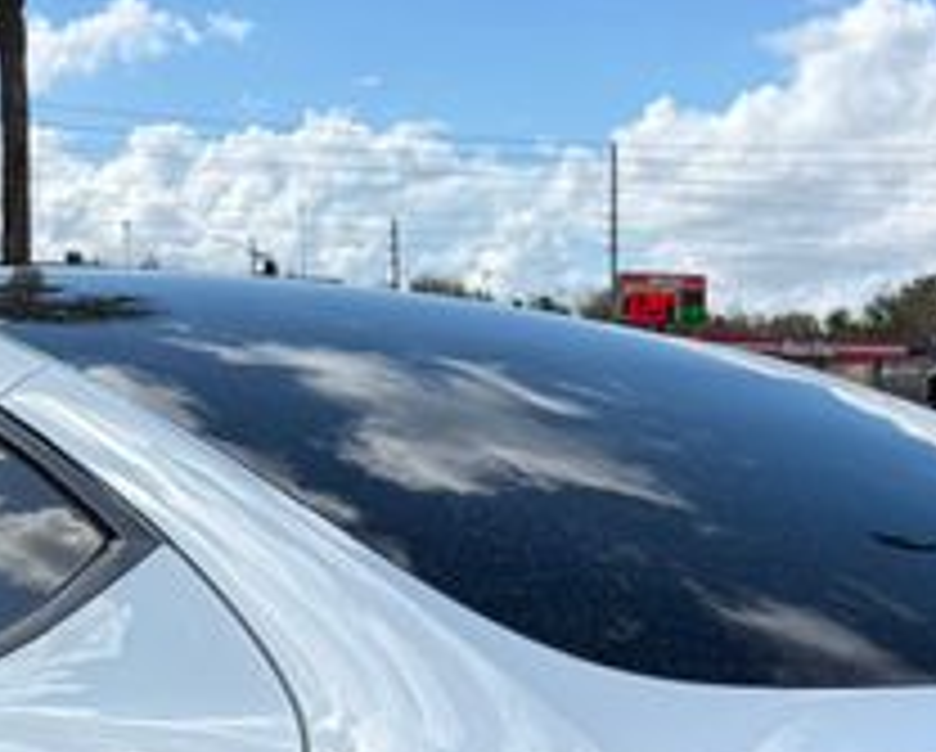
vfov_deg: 19.1
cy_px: 1072
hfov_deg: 26.4
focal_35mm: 72
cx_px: 459
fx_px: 1997
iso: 80
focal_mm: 6.76
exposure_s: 1/4975
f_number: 1.78
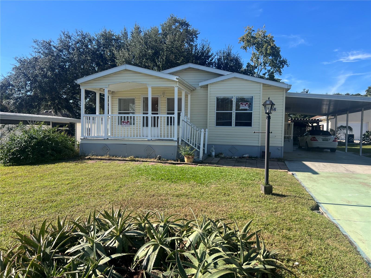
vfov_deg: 53.1
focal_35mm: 26
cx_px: 186
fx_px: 279
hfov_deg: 67.3
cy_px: 139
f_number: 1.5
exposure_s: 1/2353
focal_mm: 5.7
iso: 50
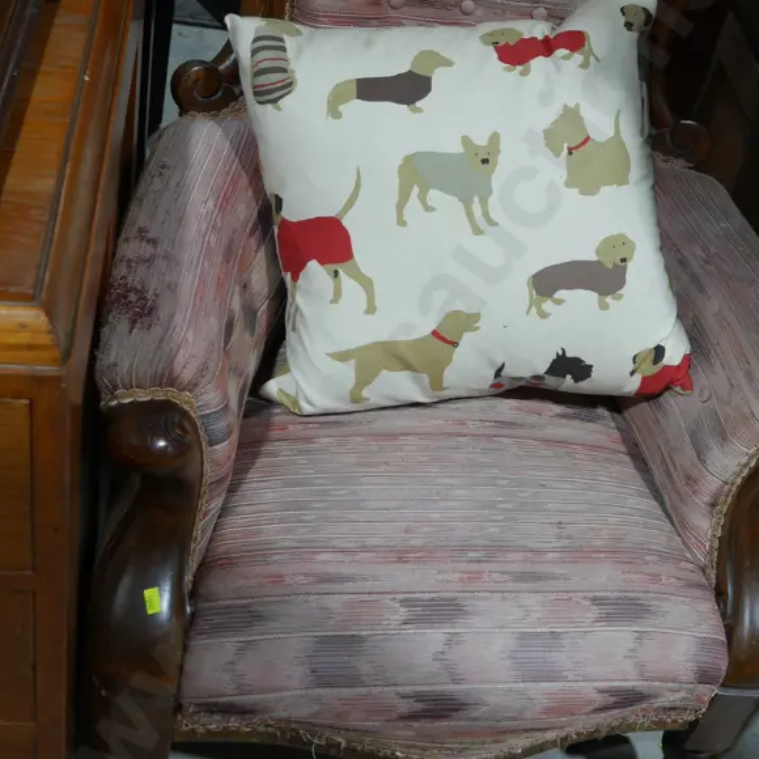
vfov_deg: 33.7
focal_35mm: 50
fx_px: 1240
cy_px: 241
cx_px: 495
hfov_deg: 33.8
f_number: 4
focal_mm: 16
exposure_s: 1/60
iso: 200
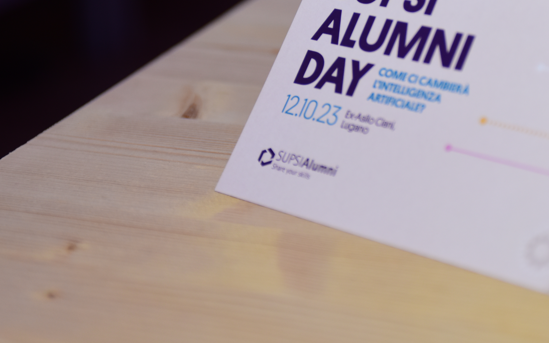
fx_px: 1571
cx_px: 400
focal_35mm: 105
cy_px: 62
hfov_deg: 19.7
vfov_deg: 12.4
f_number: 2.8
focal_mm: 52
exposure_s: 1/60
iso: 500
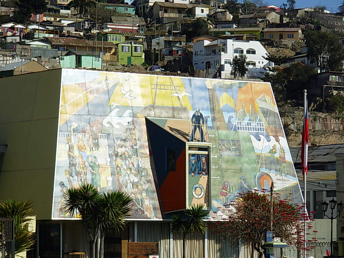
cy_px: 129
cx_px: 172
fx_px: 1888
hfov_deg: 10.4
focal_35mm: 190
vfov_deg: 7.8
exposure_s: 1/886
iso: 50
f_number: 5
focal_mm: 31.4
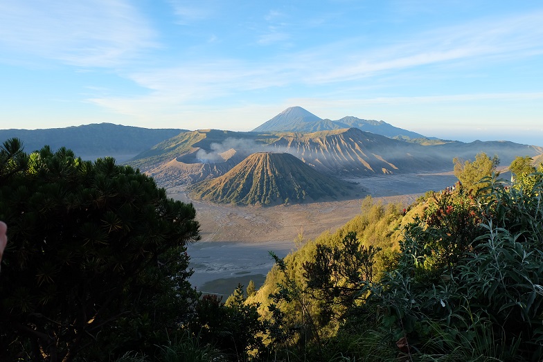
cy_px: 181
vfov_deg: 53.2
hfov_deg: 73.7
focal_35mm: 24
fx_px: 362
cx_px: 272
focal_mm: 16
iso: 400
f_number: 7.1
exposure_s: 1/150
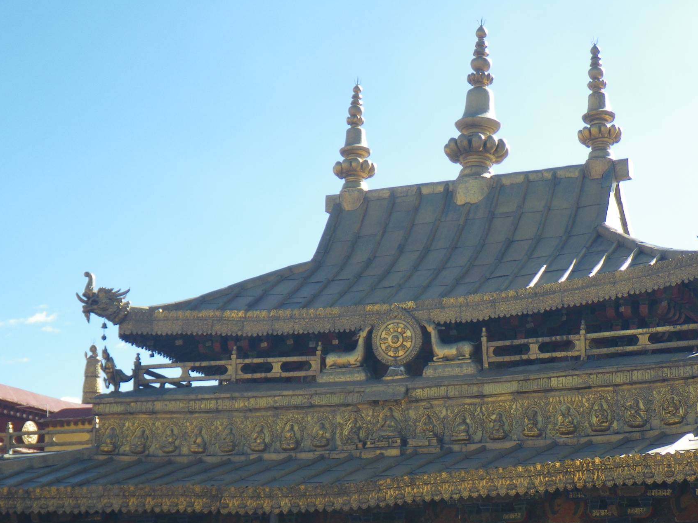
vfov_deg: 15.5
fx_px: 1916
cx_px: 388
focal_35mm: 95
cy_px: 398
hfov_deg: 20.6
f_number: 4.6
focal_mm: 11.1
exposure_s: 1/125
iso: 50
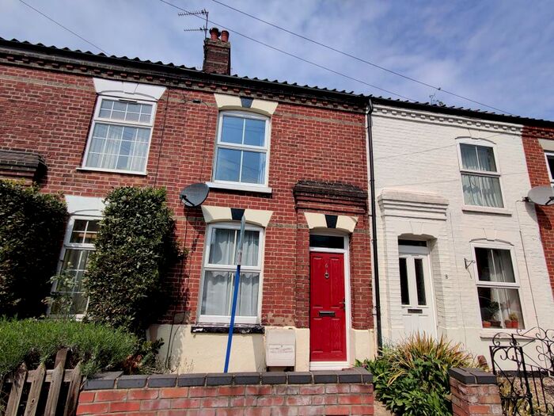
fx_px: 208
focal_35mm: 13
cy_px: 208
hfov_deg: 106.2
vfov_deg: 89.9
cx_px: 277
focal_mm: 2.25
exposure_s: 1/2084
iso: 125
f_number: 2.2
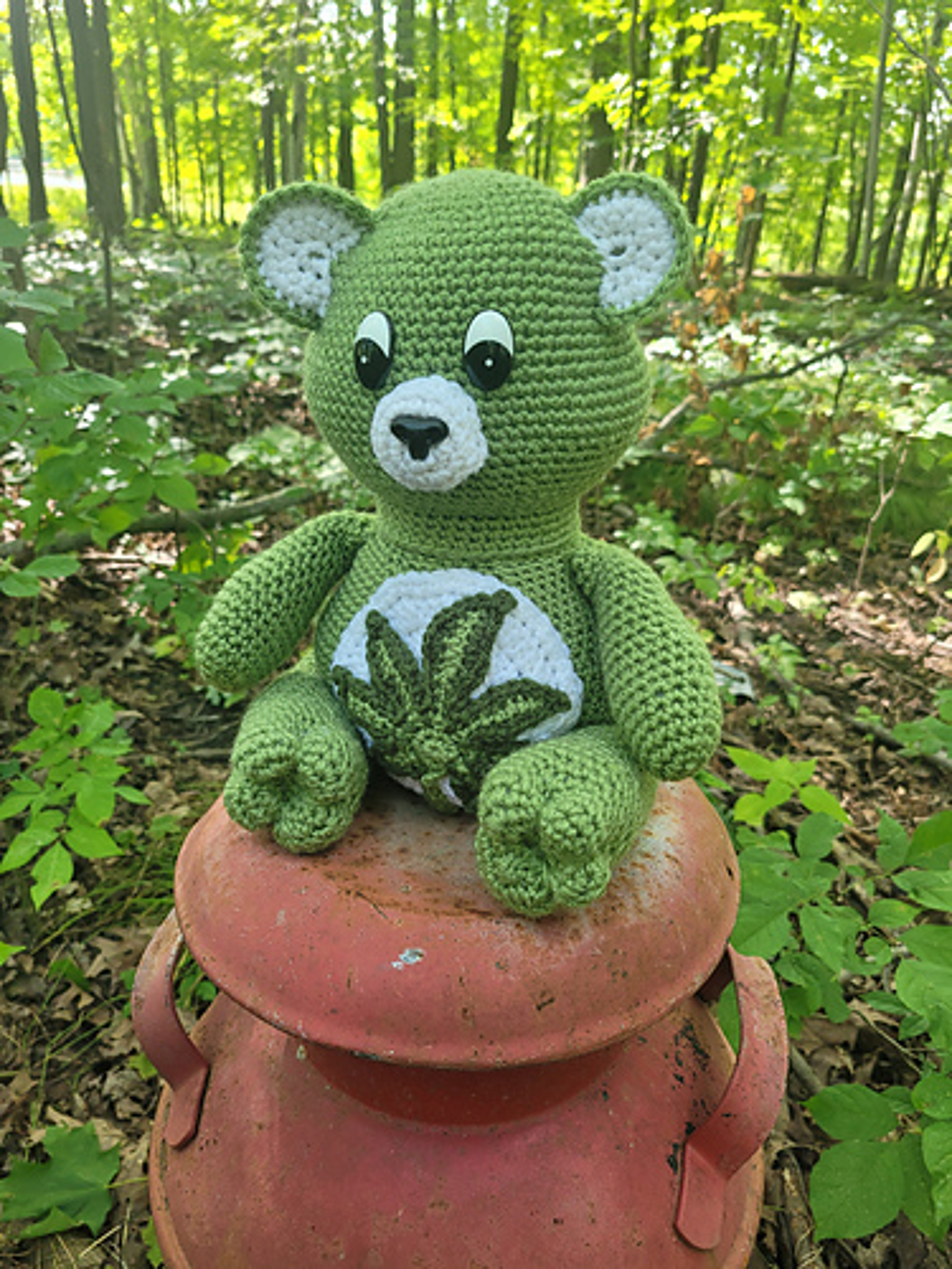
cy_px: 634
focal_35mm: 26
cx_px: 476
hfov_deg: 53.1
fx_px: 953
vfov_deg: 67.3
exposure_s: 1/120
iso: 125
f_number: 1.8
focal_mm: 5.4
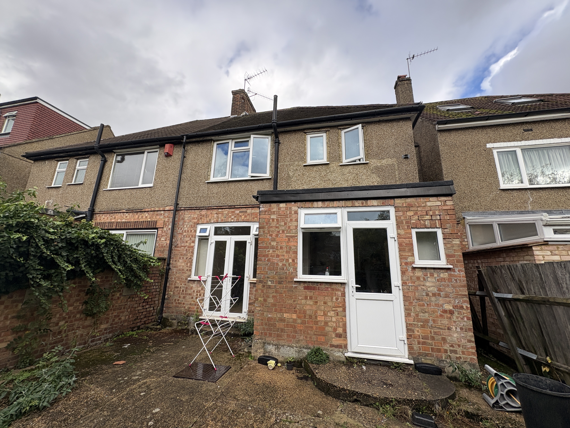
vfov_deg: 85.7
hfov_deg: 102.1
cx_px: 285
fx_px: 231
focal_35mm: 14
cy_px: 214
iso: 40
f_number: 2.2
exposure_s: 1/561
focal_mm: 2.22
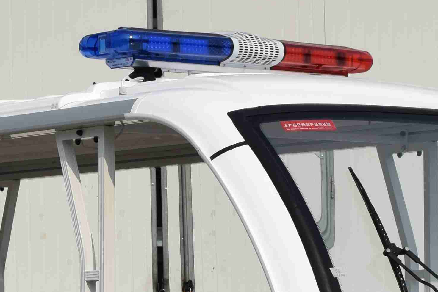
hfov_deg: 12.4
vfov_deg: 8.2
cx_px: 212
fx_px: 2008
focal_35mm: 165
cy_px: 348
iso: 200
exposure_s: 1/400
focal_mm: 27
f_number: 11
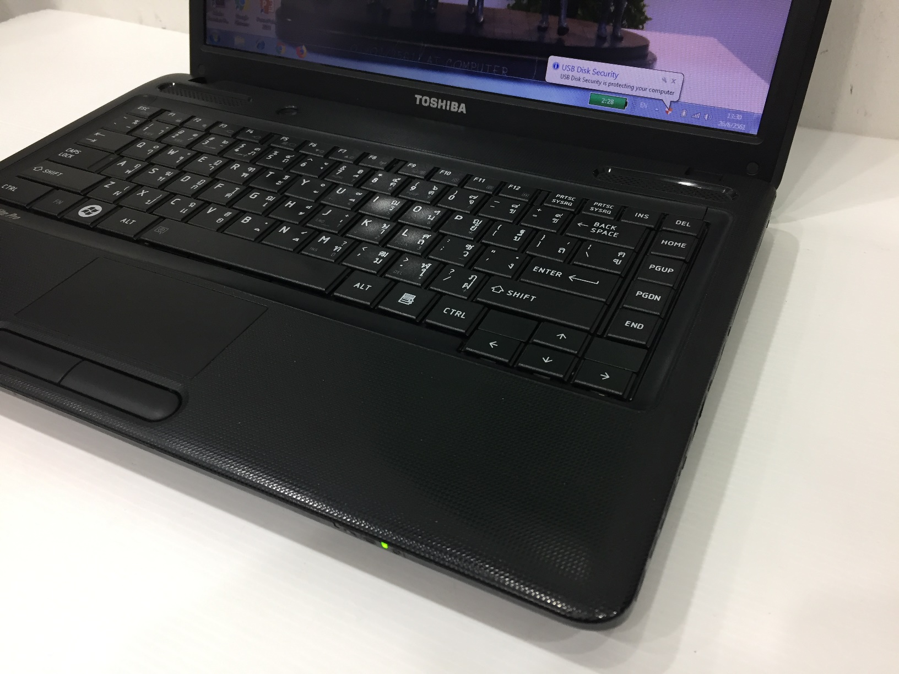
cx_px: 450
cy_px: 337
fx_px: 753
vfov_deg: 48.2
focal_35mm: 29
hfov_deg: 61.7
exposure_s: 1/33
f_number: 2.2
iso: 125
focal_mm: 4.15
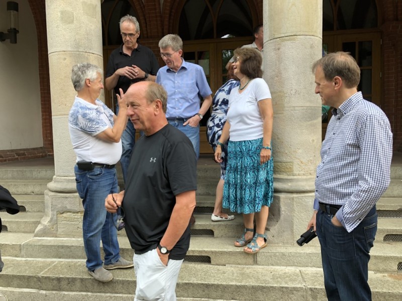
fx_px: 325
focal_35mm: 28
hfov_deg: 63.4
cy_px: 150
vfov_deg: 49.7
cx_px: 201
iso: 50
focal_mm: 4
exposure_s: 1/120
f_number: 1.8
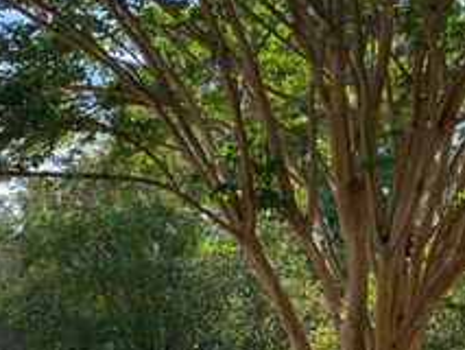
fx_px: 820
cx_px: 502
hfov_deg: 28.9
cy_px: 285
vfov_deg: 23.7
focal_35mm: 61
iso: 25
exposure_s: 1/474
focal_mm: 4.25
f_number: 1.8
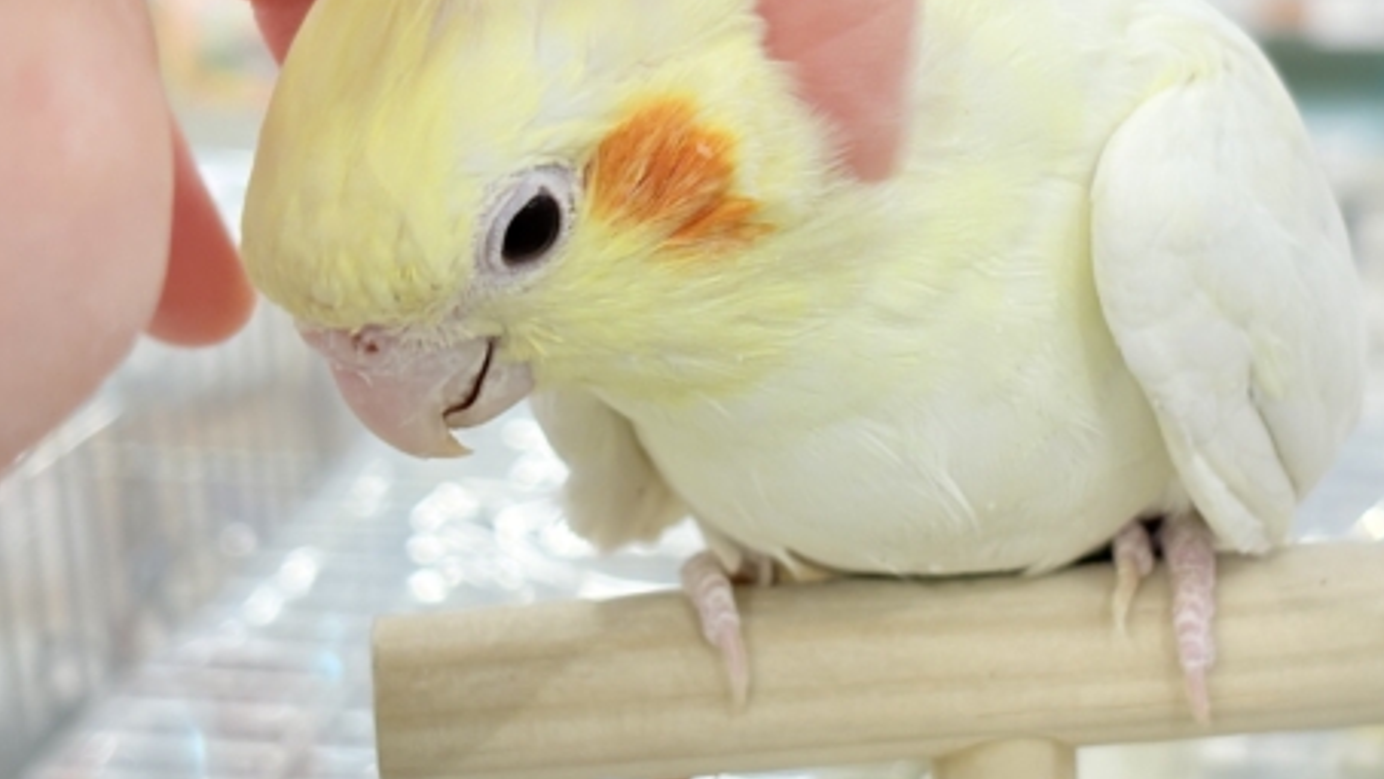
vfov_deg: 15.1
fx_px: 2936
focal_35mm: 80
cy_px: 373
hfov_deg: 26.5
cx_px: 849
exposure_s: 1/50
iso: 50
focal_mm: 5.96
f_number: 1.6
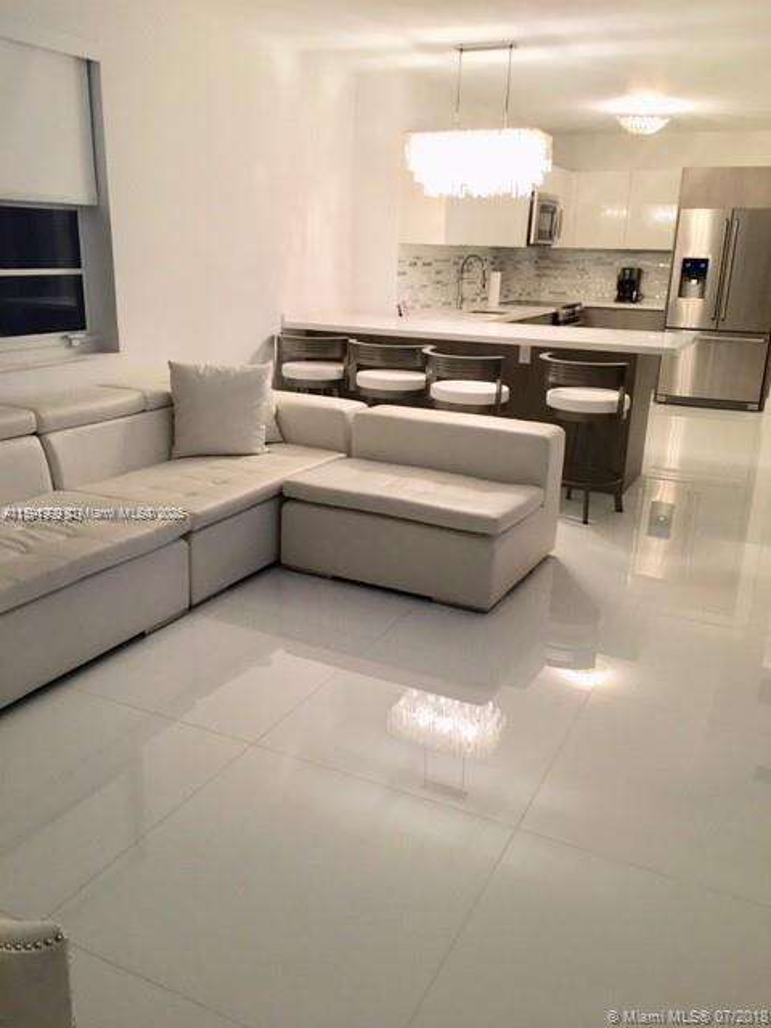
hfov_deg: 48.2
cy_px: 514
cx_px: 386
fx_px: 861
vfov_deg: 61.7
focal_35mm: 29
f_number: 2.2
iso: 100
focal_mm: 4.15
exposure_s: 1/30
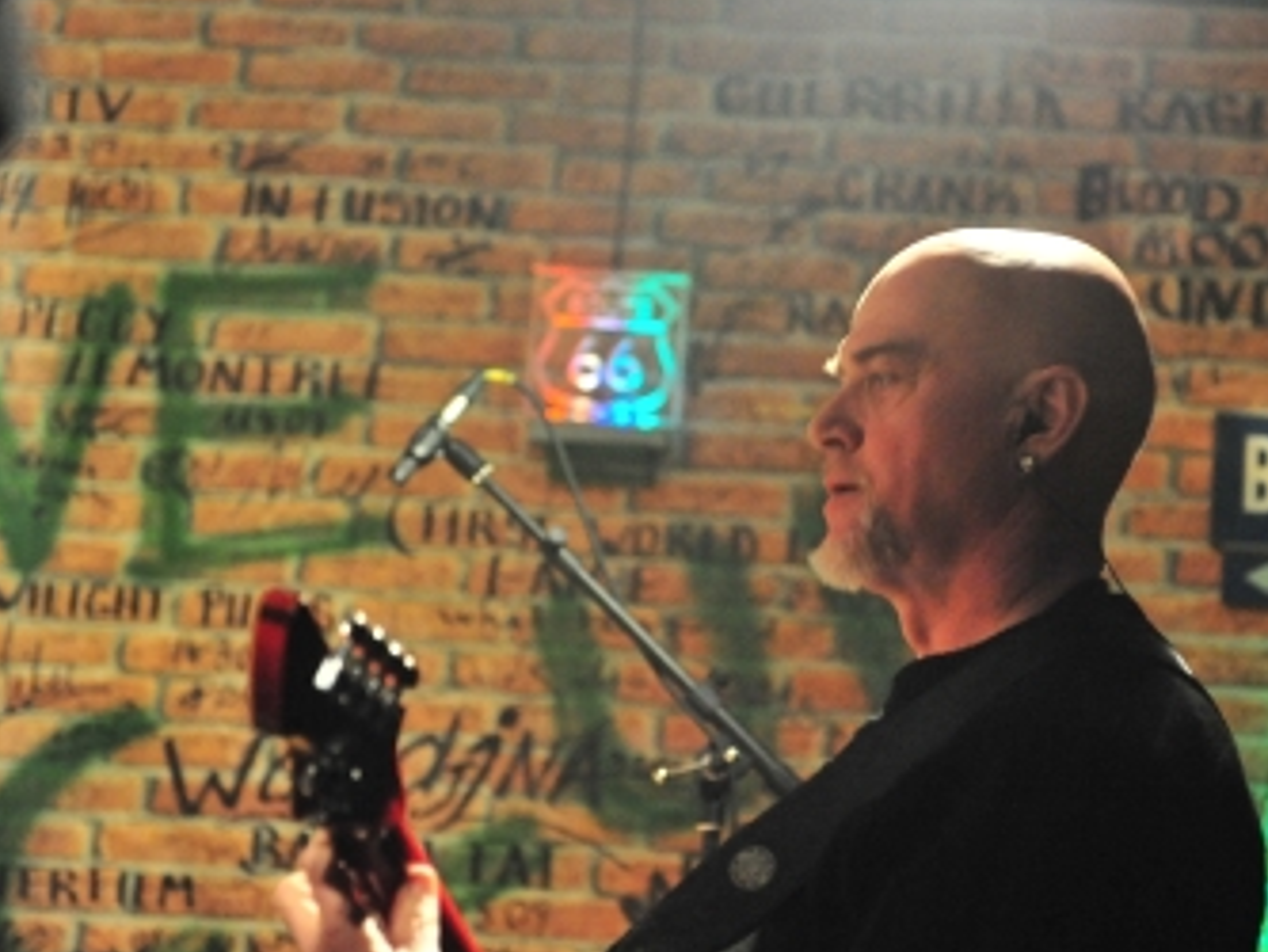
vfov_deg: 14.7
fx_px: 3701
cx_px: 842
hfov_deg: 19.4
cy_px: 474
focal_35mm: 101
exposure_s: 1/125
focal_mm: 70
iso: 6400
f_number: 2.8
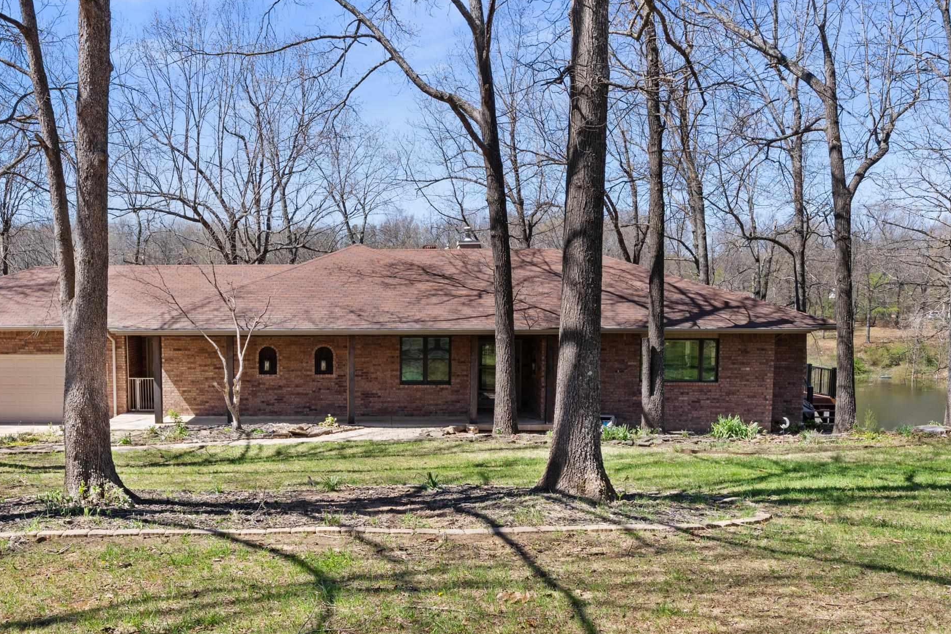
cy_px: 347
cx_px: 340
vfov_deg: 41.4
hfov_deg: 58.2
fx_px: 839
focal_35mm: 32
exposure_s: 1/80
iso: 200
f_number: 9
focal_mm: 15.7
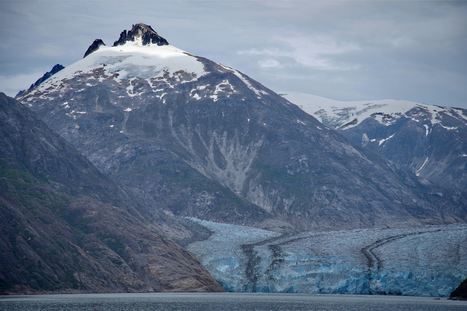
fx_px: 1557
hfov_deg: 17.1
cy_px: 156
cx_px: 234
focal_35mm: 120
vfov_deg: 11.4
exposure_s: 1/250
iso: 100
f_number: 6.3
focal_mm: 120
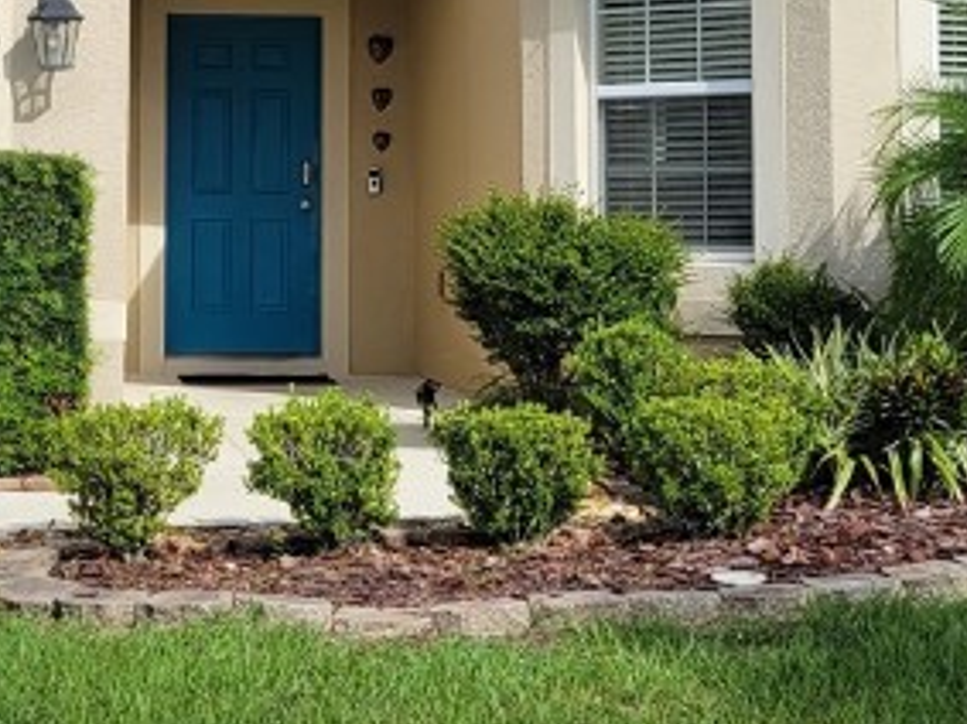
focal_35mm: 94
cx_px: 205
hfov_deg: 20.7
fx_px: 2625
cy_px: 72
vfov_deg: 15.5
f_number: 1.8
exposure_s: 1/3436
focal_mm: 5.4
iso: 40
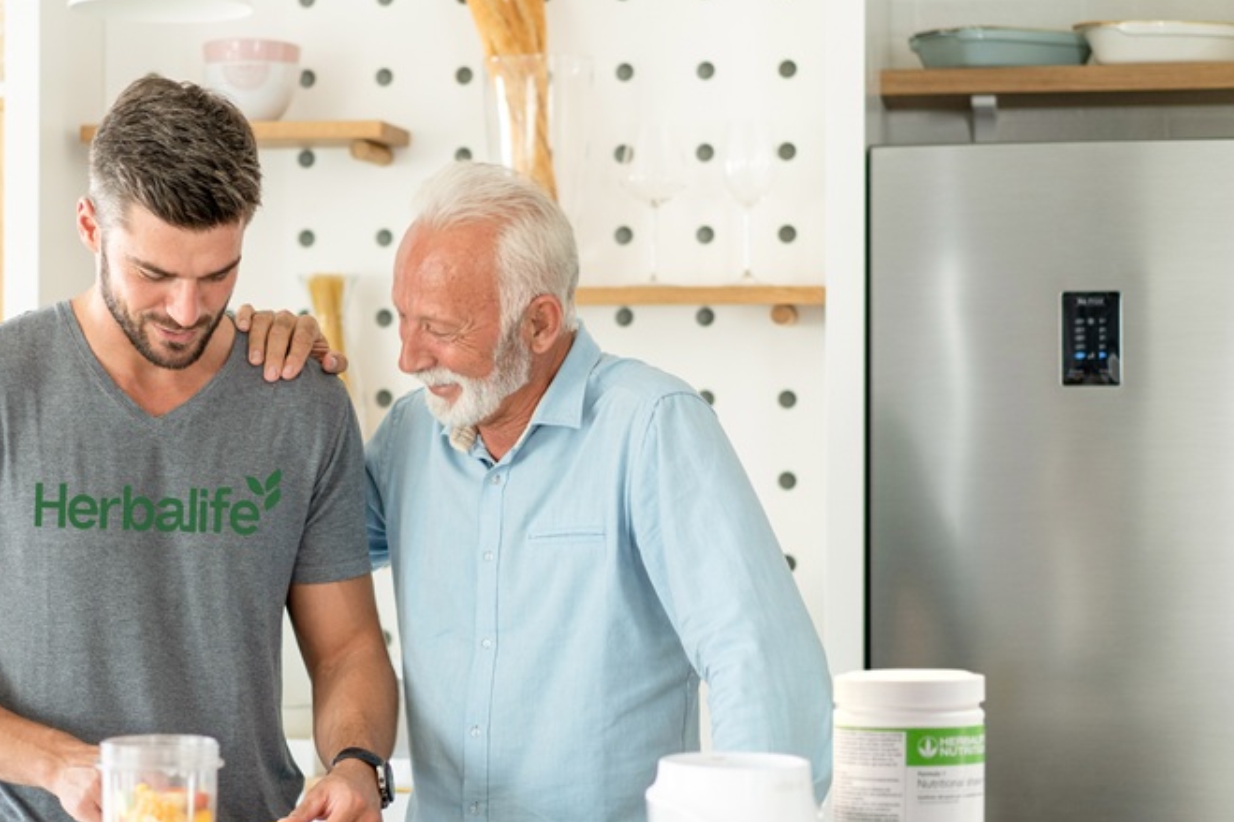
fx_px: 2776
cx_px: 401
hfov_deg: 24.9
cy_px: 446
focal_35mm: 81
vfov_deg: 16.8
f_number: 1.8
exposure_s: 1/80
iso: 320
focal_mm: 55
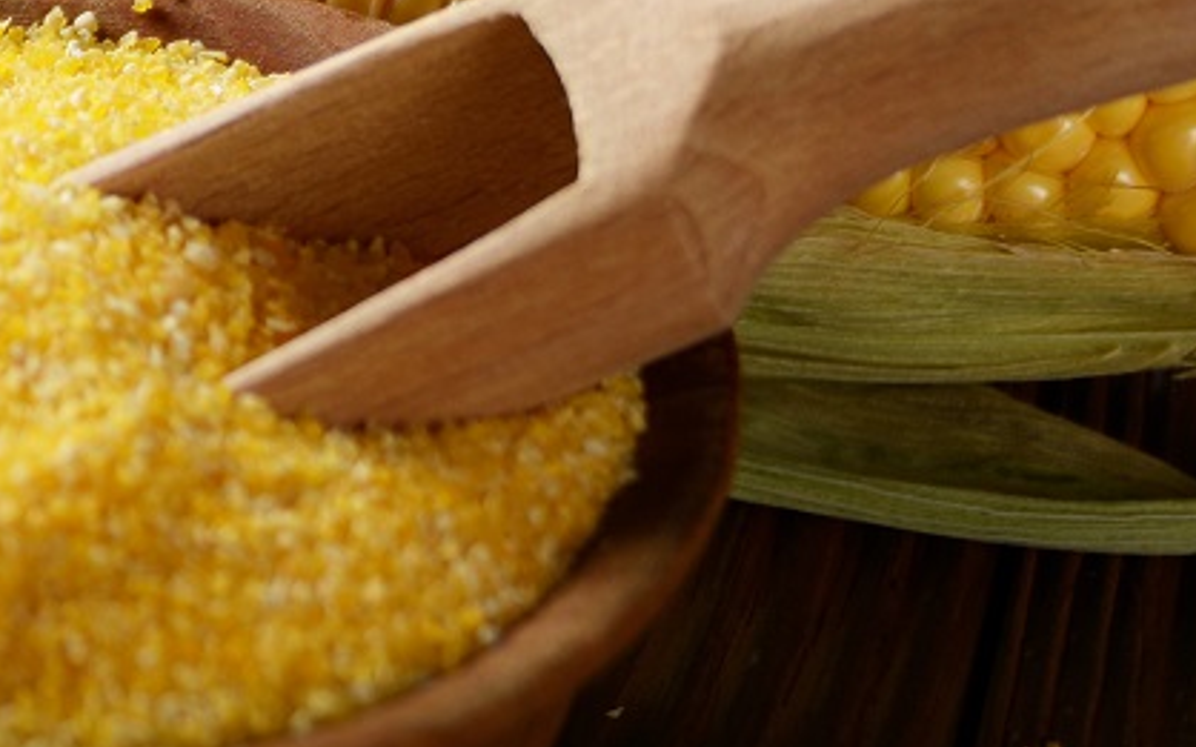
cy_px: -252
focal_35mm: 482
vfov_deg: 2.7
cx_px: -54
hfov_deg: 4.4
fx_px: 15707
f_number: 4.5
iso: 100
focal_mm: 120
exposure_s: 1/250
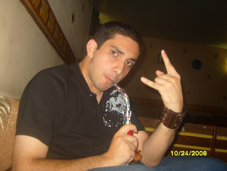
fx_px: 230
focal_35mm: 35
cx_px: 114
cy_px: 86
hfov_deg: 52.6
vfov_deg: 40.7
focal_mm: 7.4
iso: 100
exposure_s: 1/30
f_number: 2.8
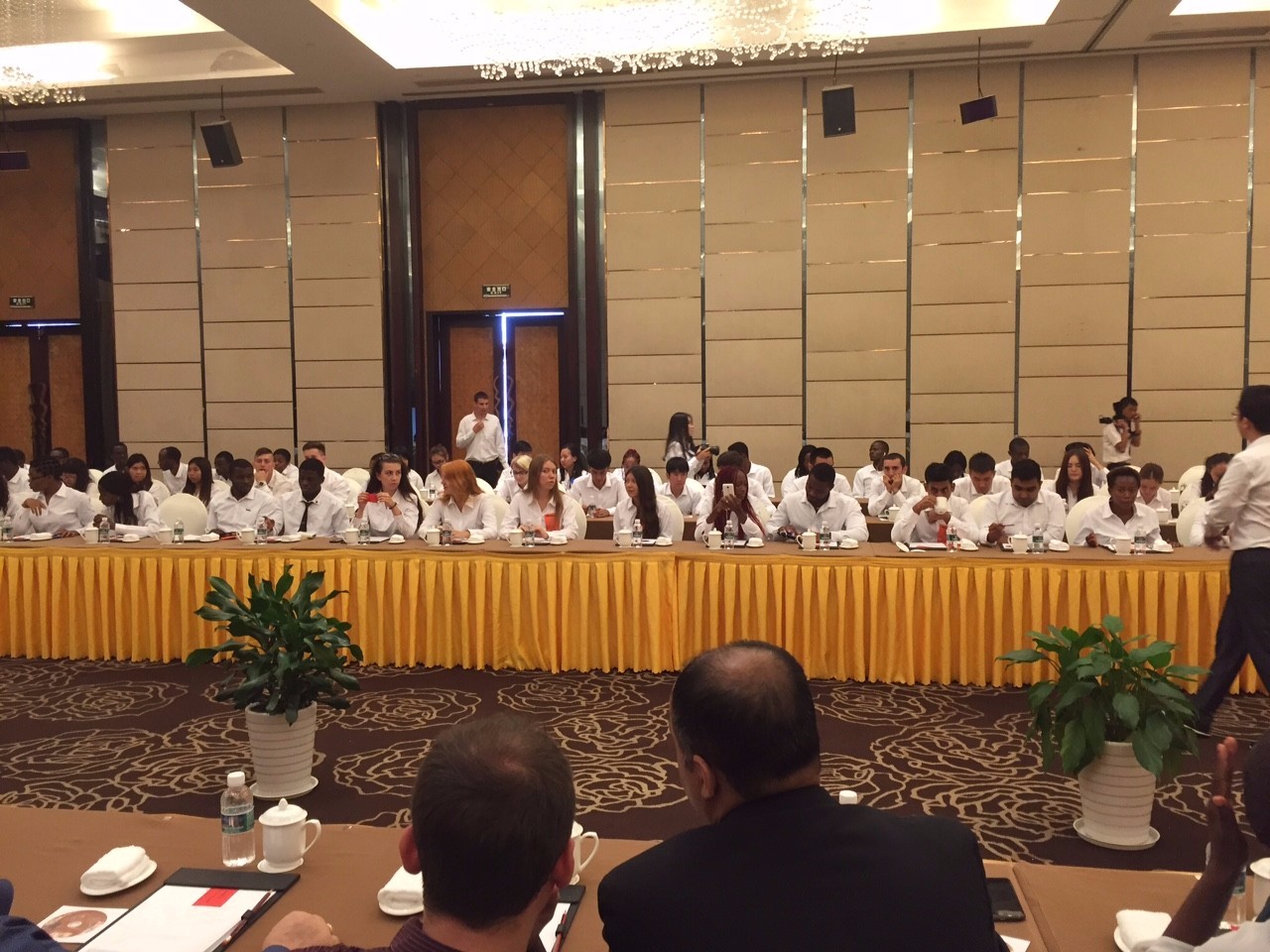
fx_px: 1064
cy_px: 476
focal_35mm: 29
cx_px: 635
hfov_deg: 61.7
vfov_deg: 48.2
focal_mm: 4.15
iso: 160
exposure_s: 1/33
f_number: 2.2
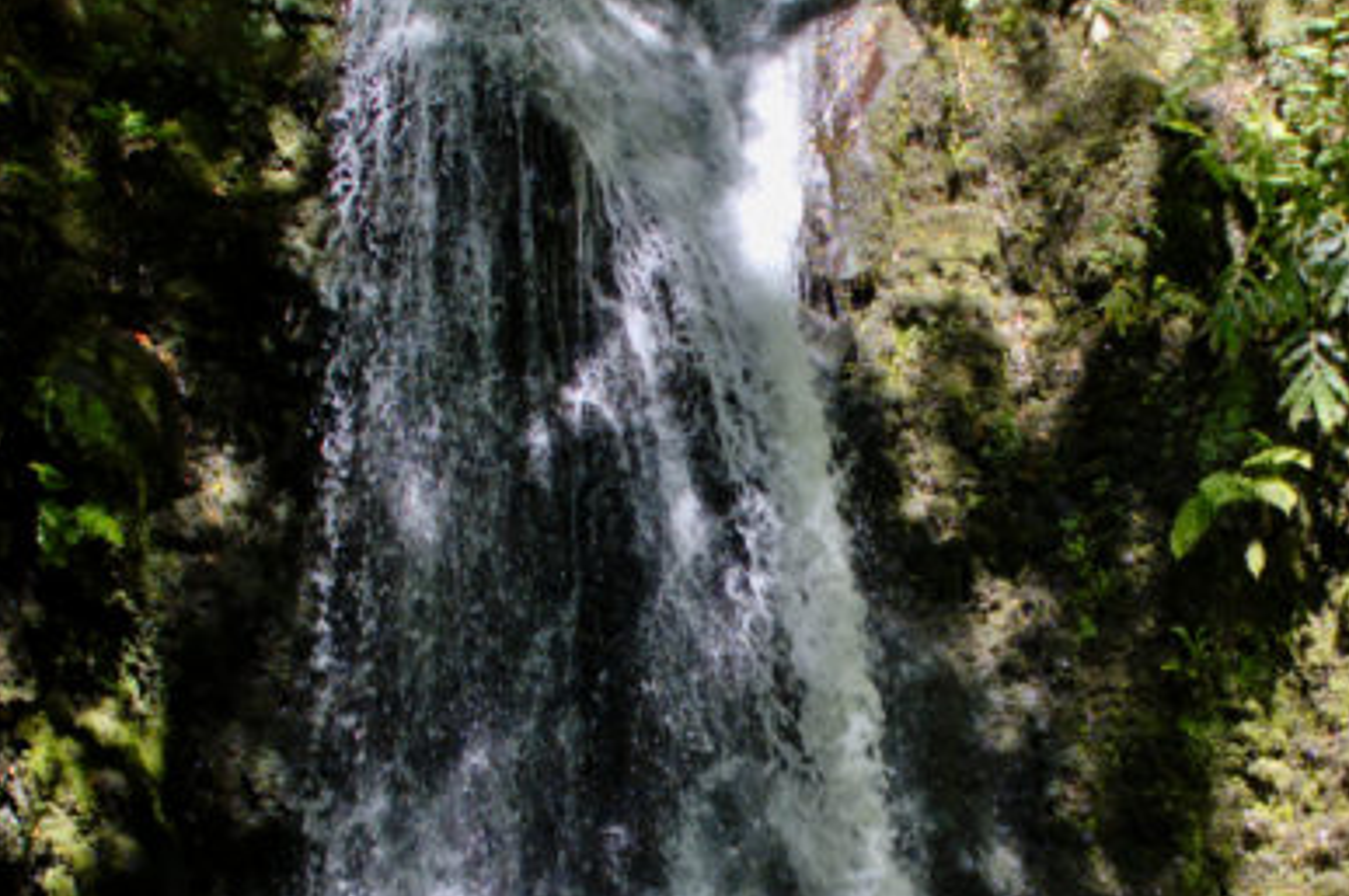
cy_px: 755
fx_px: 4678
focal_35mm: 125
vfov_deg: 10.9
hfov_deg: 16.4
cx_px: 924
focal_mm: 26
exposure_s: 1/250
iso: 400
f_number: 5.6
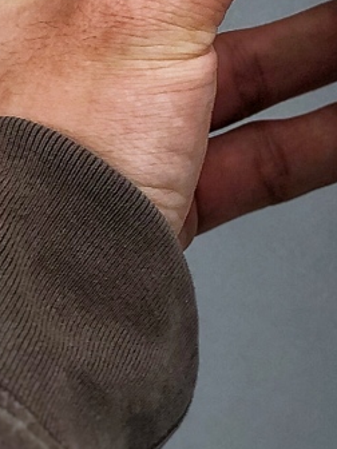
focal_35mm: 244
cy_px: -154
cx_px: 568
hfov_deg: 6.0
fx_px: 3167
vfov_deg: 8.0
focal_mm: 6.6
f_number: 2.8
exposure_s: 1/100
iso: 25
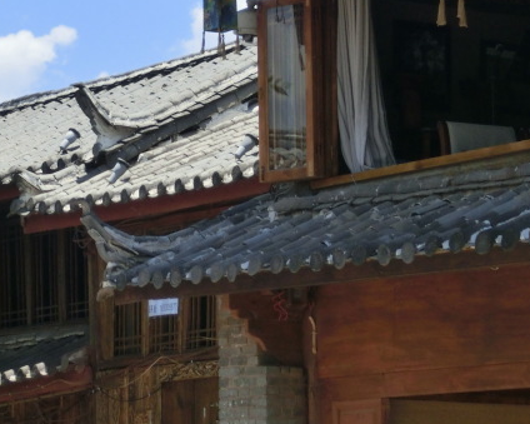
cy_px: 35
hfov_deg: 10.4
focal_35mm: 184
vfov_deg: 8.4
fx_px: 2886
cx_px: 69
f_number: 12.4
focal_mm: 13.79
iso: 80
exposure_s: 1/80
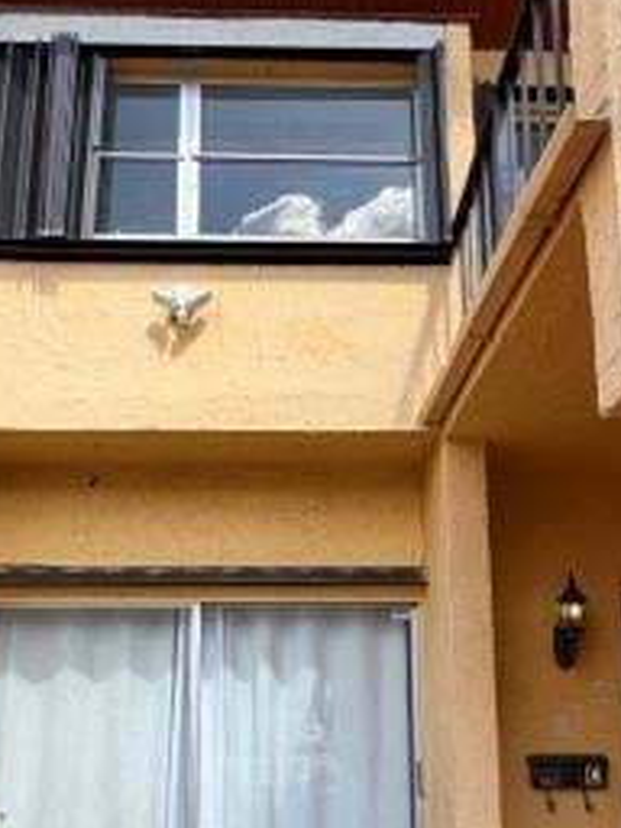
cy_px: 576
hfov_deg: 40.7
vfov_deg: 51.3
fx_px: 837
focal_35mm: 35
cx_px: 327
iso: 40
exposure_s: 1/686
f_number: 2.2
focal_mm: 2.22
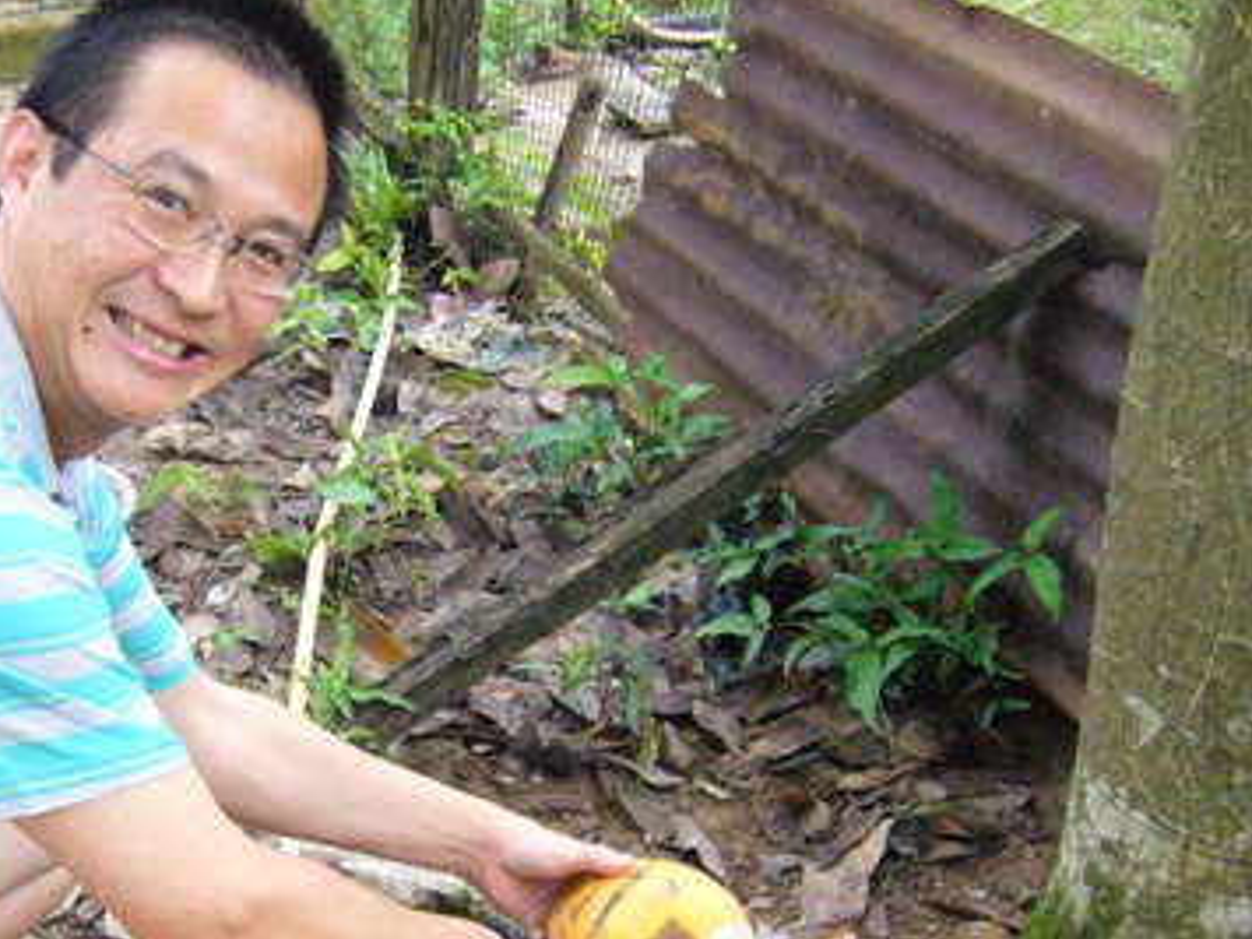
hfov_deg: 30.3
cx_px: 355
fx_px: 2279
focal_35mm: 63
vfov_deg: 23.1
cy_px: 661
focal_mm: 5.8
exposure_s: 1/400
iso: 400
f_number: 2.8
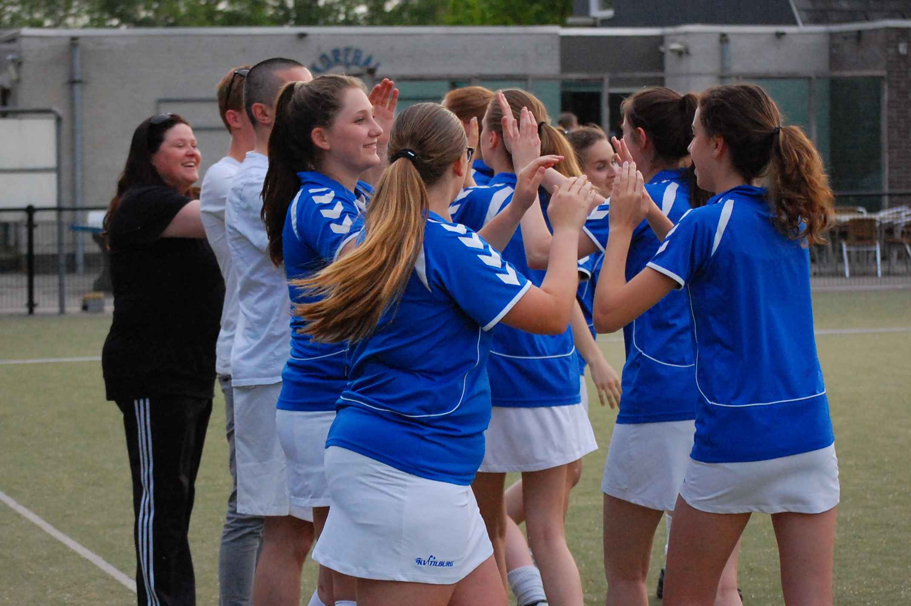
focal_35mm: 82
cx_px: 456
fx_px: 2086
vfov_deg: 16.5
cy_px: 303
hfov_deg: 24.6
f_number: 4.2
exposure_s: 1/2000
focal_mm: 55
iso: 1600
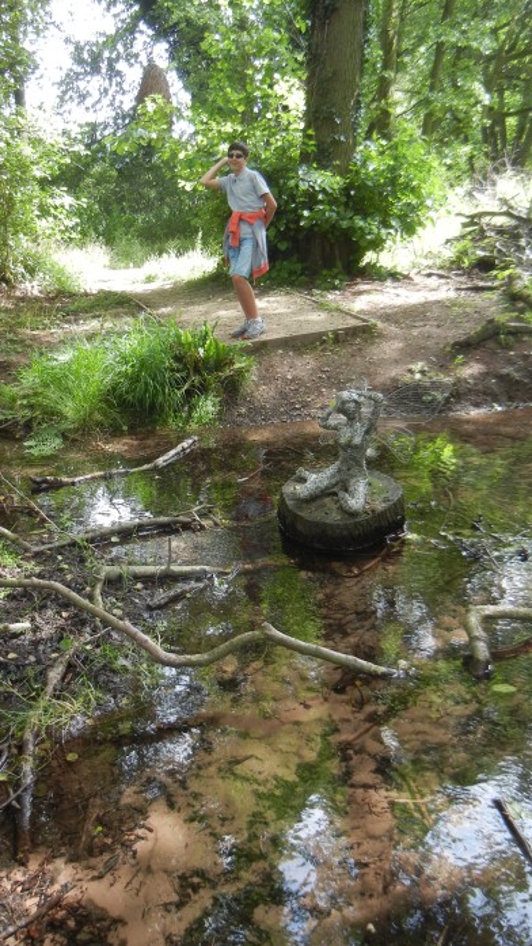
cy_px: 441
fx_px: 903
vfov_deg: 55.2
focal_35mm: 36
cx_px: 229
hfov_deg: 32.8
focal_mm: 5.4
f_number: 3.5
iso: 160
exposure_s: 1/72.6
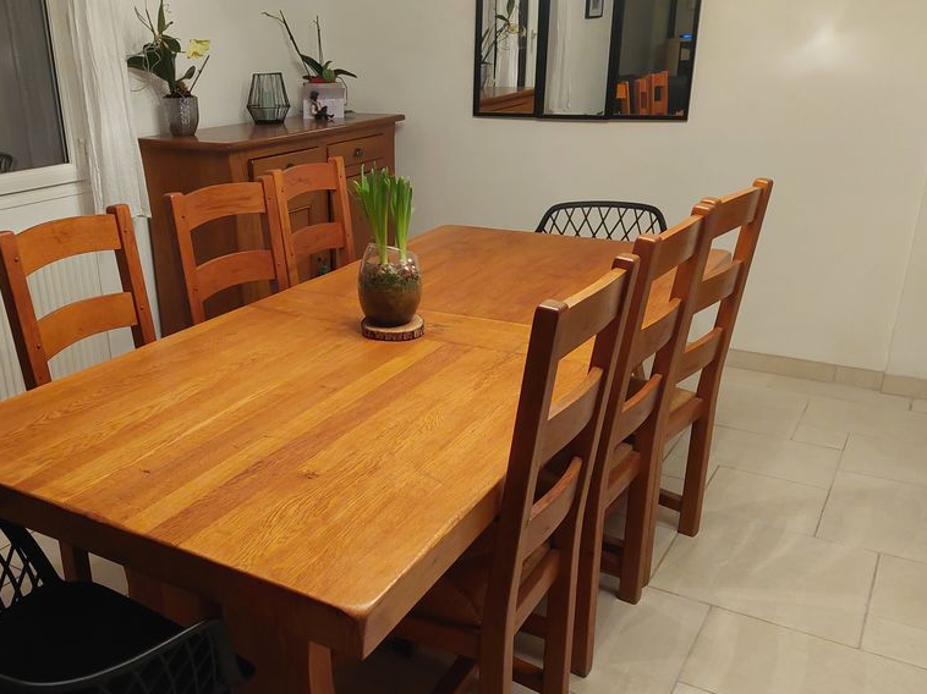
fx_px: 883
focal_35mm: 33
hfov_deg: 54.7
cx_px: 341
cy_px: 400
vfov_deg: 42.8
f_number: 1.8
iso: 500
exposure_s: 1/33
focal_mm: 5.23
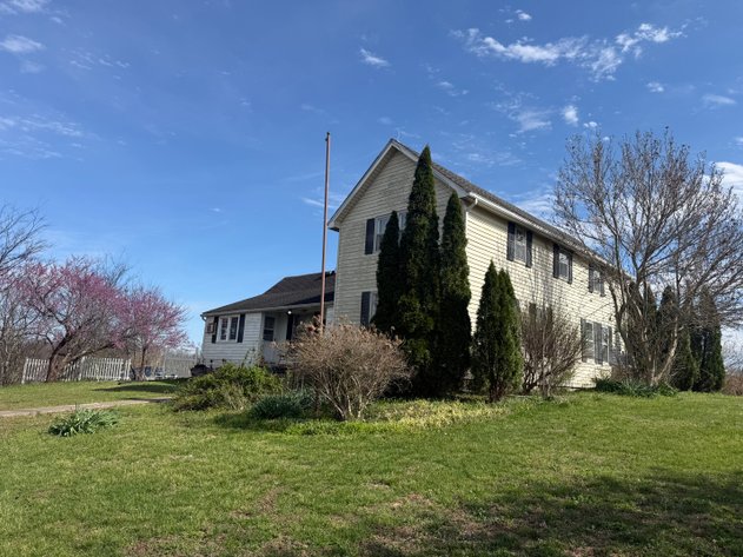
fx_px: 515
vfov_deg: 56.8
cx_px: 372
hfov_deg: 71.6
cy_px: 278
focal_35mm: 24
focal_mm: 6.76
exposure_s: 1/4405
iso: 80
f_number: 1.78
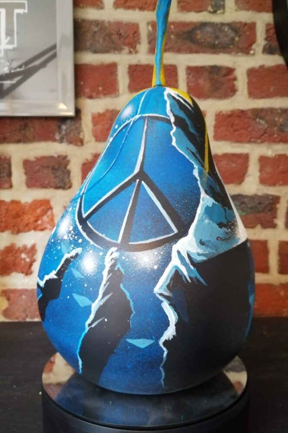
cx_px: 146
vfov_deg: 63.7
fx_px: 348
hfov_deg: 44.9
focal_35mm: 29
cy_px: 213
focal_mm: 3.95
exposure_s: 1/20
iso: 500
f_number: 1.8
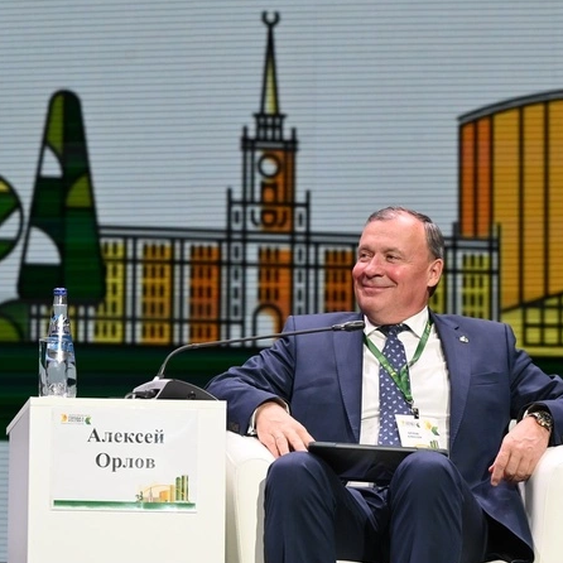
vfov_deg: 9.7
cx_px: 345
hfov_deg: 9.7
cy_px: 280
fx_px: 3312
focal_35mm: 180
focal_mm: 135
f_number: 5
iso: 3200
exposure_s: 1/1000
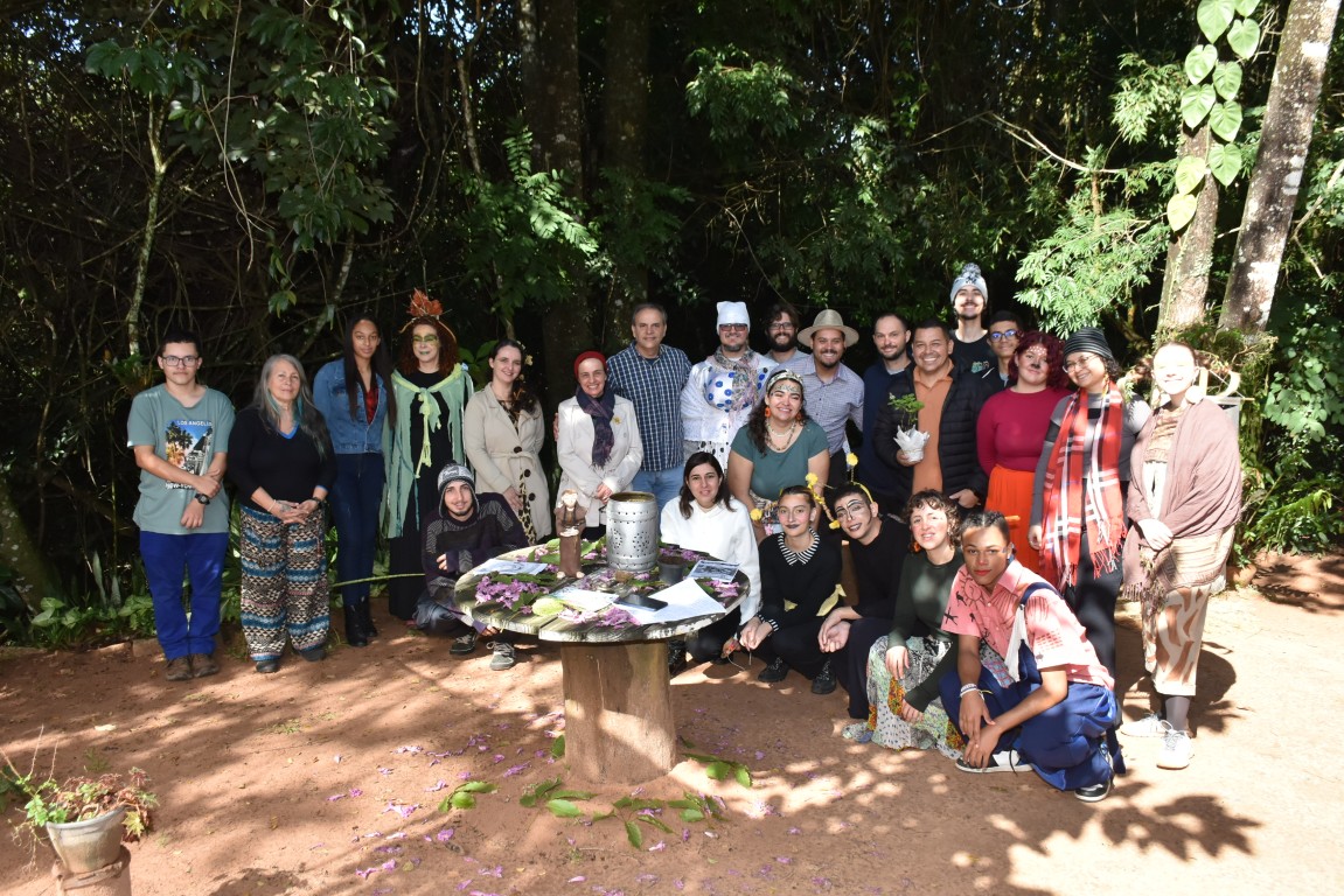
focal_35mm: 30
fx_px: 1120
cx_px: 672
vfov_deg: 43.6
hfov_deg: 61.9
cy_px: 448
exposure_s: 1/400
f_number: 8
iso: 640
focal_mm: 20
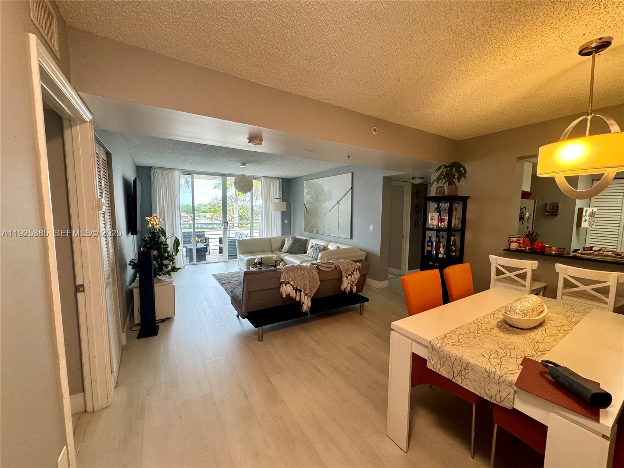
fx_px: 252
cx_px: 312
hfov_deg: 102.1
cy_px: 234
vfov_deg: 85.7
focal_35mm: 14
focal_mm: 2.22
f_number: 2.2
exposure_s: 1/120
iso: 250
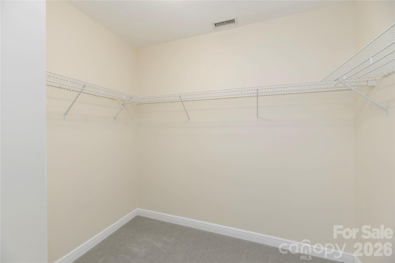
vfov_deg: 81.2
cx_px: 198
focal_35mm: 14
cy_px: 132
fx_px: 154
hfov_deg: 104.2
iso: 200
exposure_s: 1/125
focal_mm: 14
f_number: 7.1
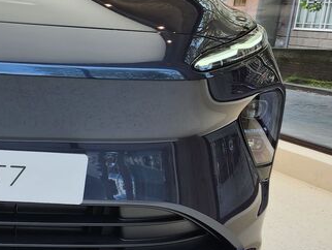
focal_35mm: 61
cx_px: -36
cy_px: 130
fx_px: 585
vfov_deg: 24.1
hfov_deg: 28.6
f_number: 1.8
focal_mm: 5.4
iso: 25
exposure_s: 1/180
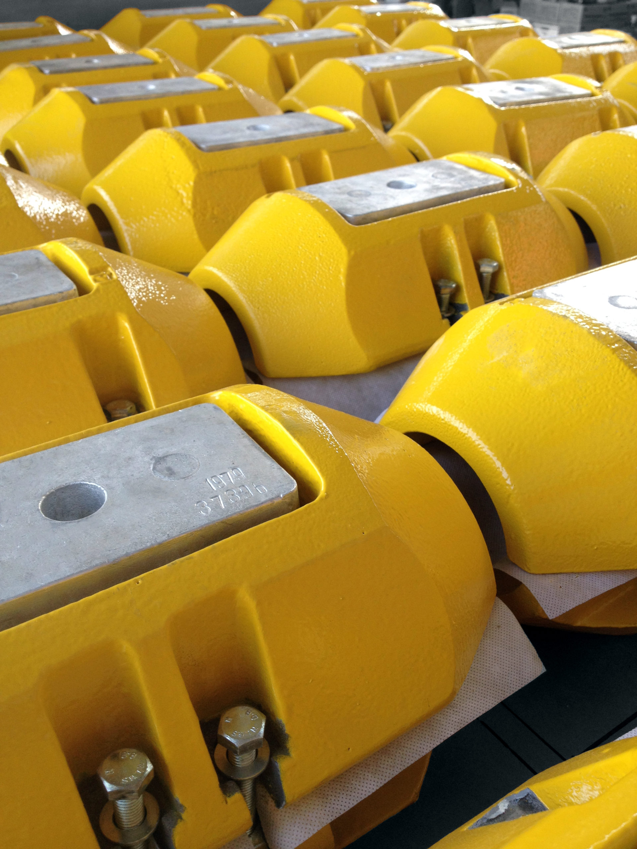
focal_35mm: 35
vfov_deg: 52.6
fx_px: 859
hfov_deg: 40.7
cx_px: 318
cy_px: 424
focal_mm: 4.28
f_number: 2.4
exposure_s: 1/120
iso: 64
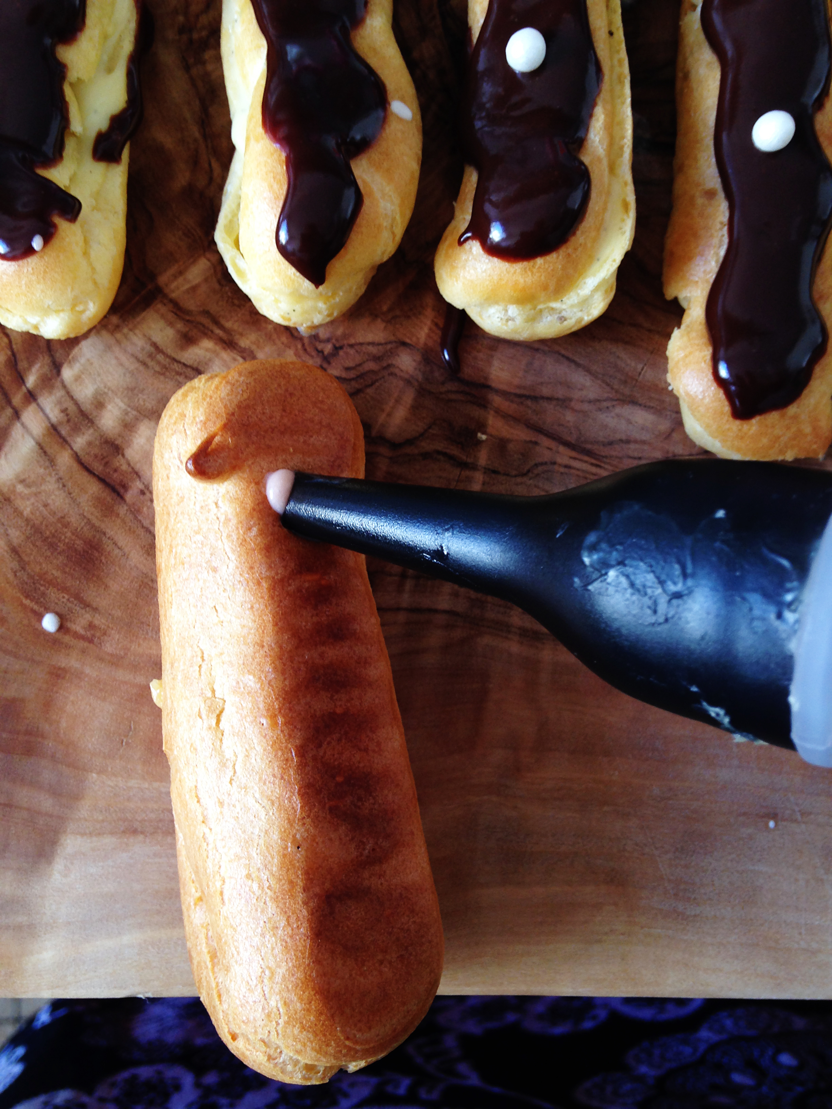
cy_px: 554
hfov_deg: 42.9
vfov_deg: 55.4
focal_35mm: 33
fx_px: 1058
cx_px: 416
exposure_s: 1/20
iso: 50
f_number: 2.4
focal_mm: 4.12
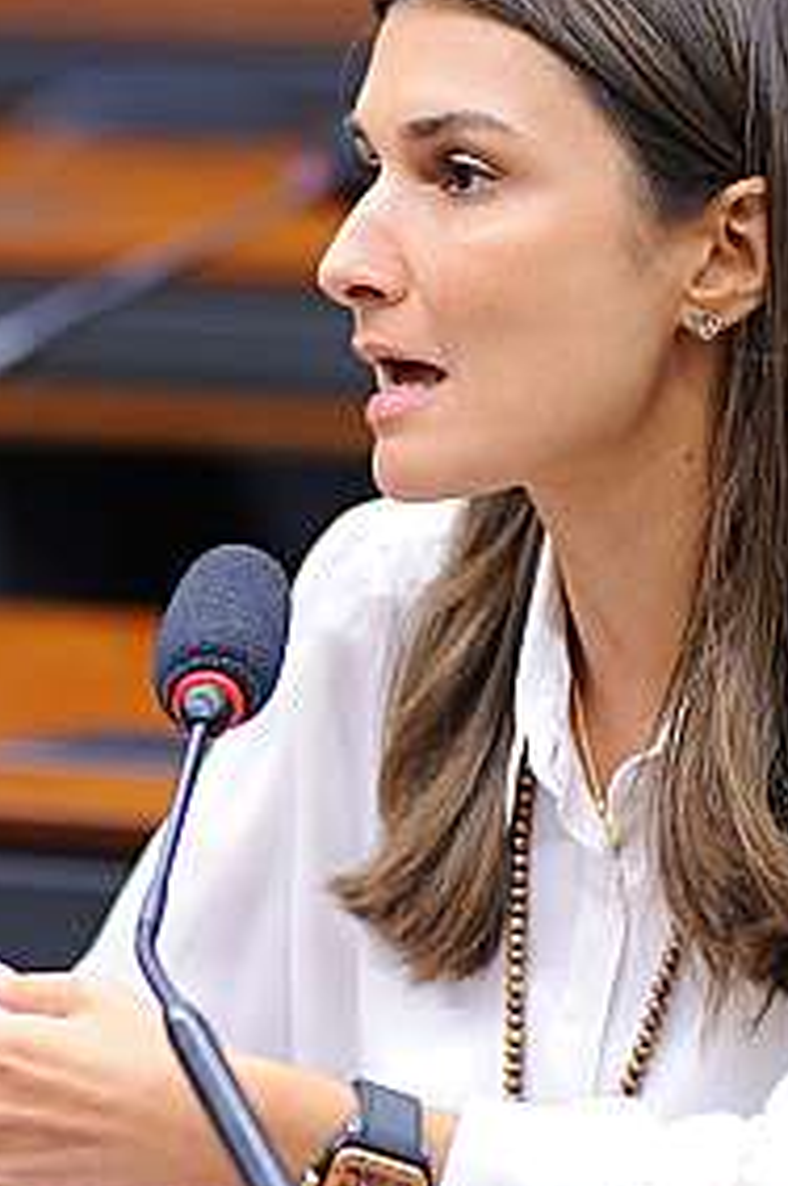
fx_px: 11157
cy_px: 421
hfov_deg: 4.0
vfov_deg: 6.1
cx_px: 151
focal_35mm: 339
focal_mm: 145
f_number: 3.2
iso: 2000
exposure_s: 1/400
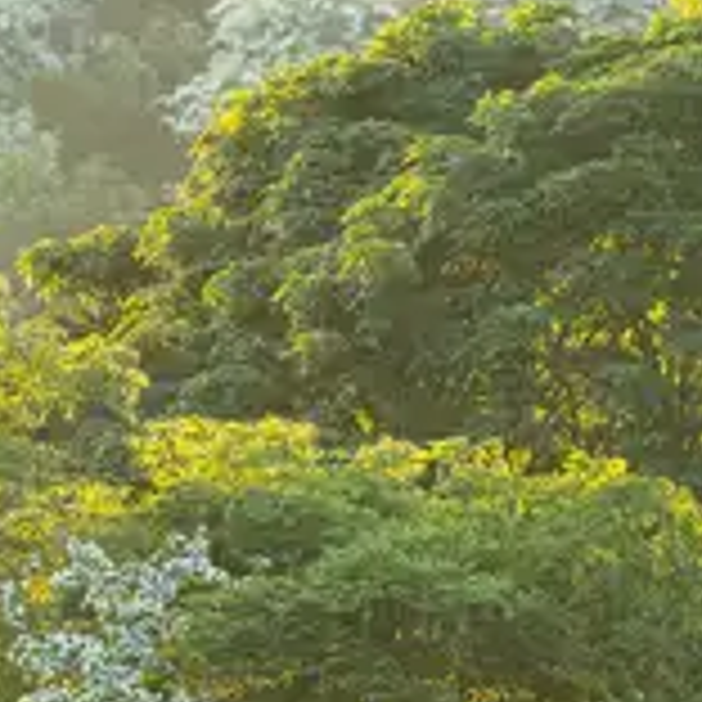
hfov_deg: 1.3
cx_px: 302
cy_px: 682
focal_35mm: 1310
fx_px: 30056
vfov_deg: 1.3
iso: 400
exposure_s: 1/500
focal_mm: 241
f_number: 5
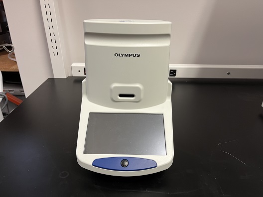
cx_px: 132
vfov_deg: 53.1
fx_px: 198
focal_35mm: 26
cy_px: 98
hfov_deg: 67.3
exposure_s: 1/60
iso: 200
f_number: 1.6
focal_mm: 5.1
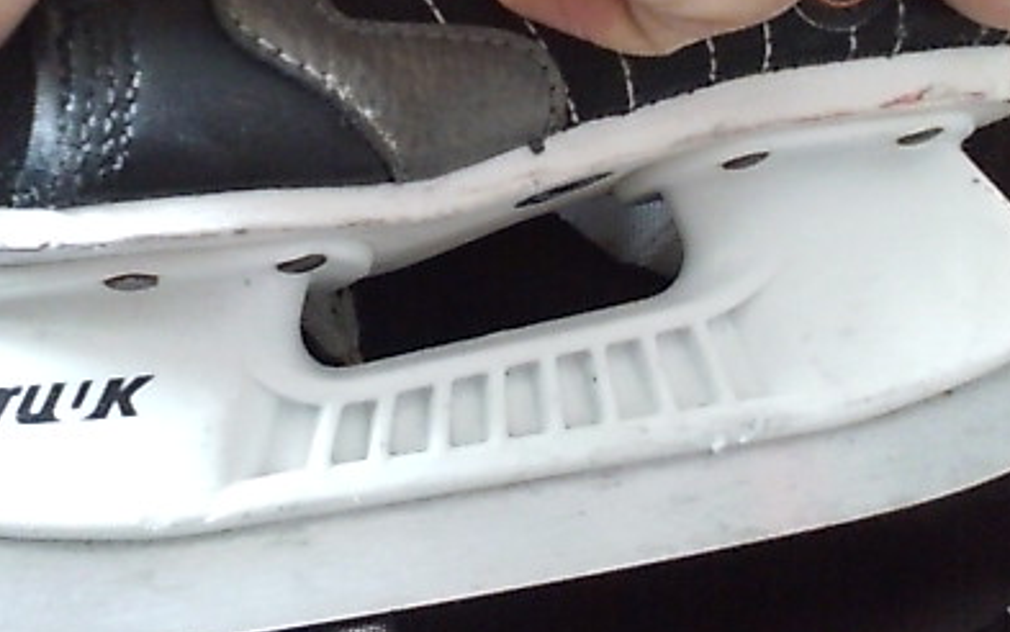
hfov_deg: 40.3
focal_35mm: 50
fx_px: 1377
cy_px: 49
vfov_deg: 25.0
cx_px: 488
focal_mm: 3.73
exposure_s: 1/17.2
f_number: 3.5
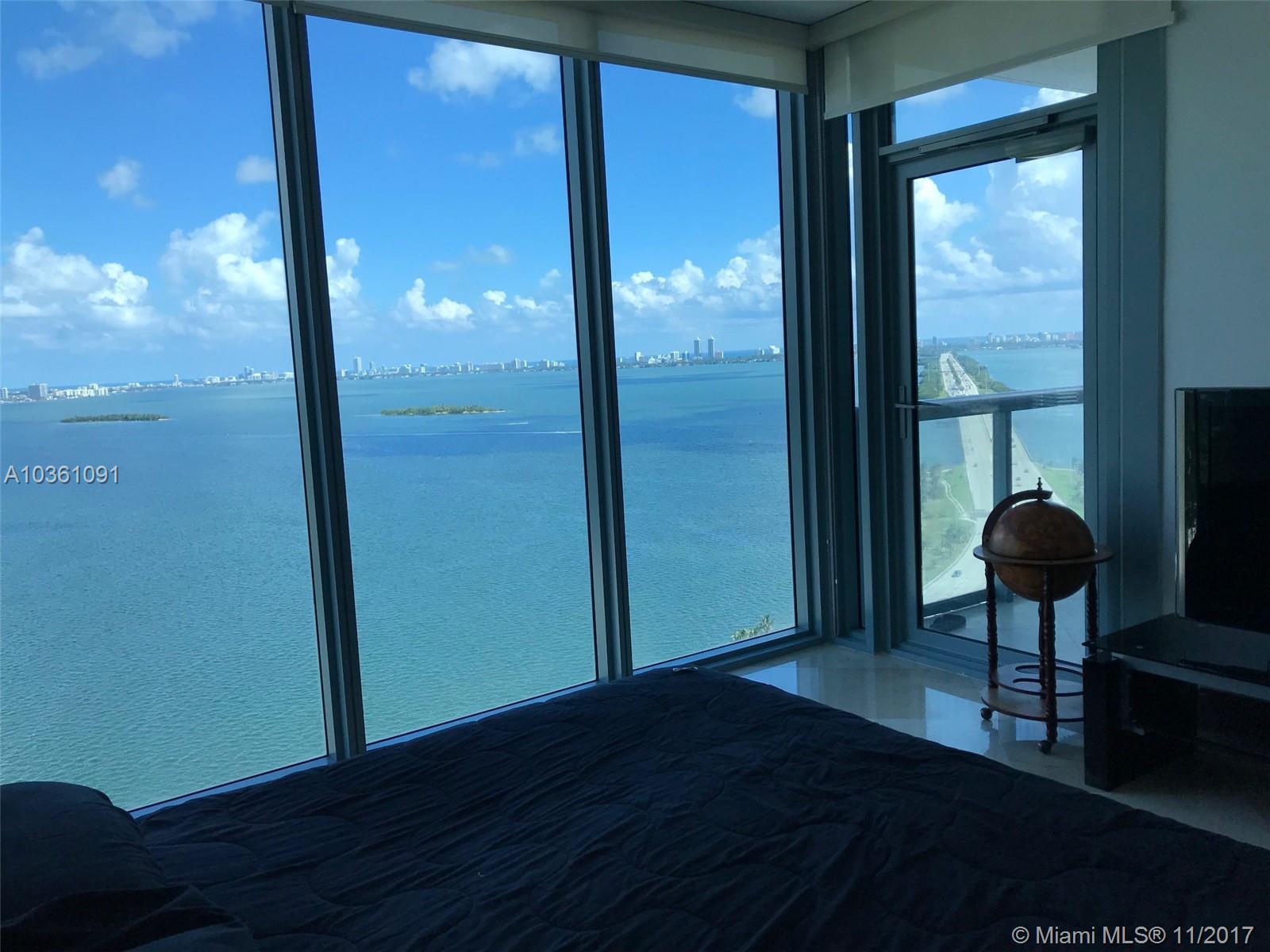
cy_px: 476
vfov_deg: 49.7
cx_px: 635
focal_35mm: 28
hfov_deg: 63.4
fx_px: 1027
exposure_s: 1/1041
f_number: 1.8
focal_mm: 3.99
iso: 20
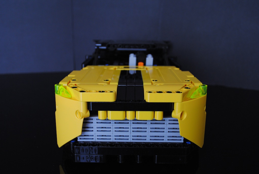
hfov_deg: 53.0
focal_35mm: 36
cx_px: 130
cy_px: 87
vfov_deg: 37.0
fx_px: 259
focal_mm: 24
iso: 400
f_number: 6.3
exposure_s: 1/15
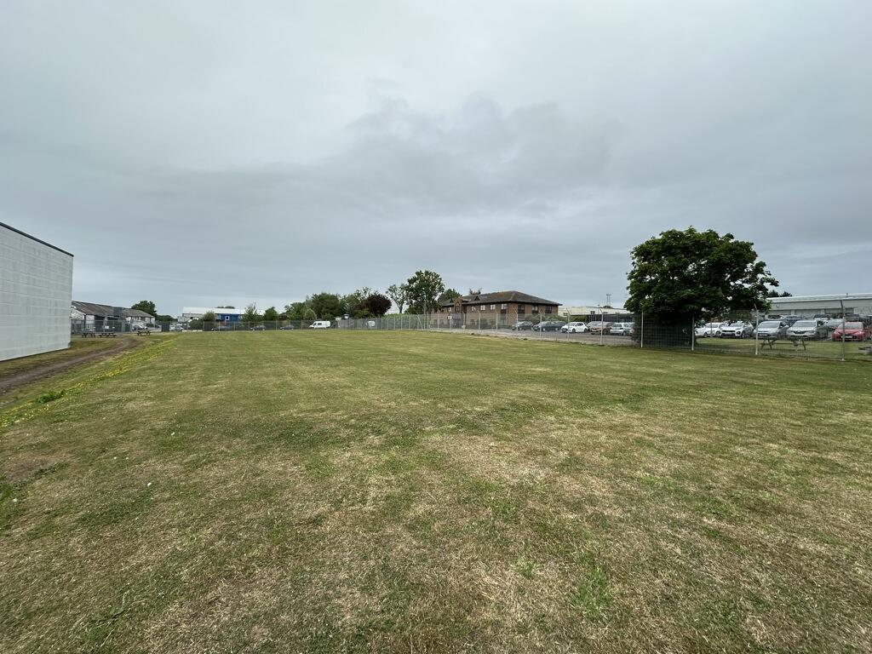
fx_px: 353
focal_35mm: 14
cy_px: 327
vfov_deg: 85.7
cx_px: 436
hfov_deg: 102.1
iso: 40
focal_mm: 2.22
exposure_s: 1/615
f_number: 2.2
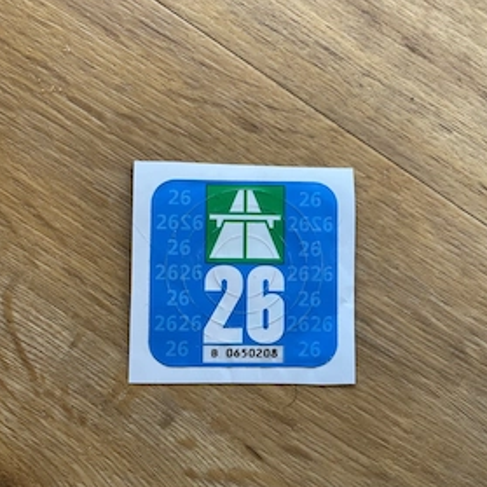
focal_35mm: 33
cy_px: 262
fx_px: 525
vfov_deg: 49.7
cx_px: 255
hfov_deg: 49.7
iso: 40
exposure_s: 1/121
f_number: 1.6
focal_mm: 4.2
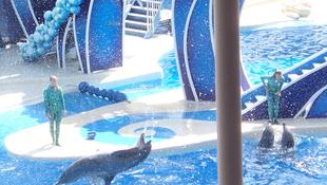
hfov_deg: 13.6
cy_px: 50
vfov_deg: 7.7
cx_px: 117
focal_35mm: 158
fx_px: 1371
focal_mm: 18
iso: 250
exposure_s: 1/500
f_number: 4.9
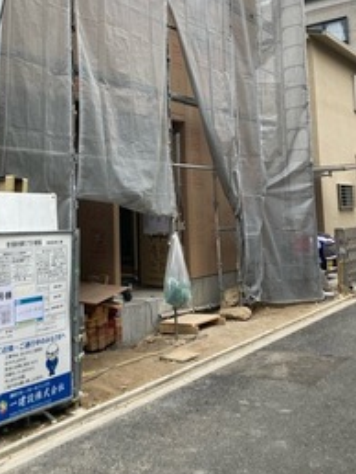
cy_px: 152
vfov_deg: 46.9
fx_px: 534
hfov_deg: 36.7
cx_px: 136
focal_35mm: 39
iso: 32
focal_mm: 3.99
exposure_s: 1/121
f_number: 1.8
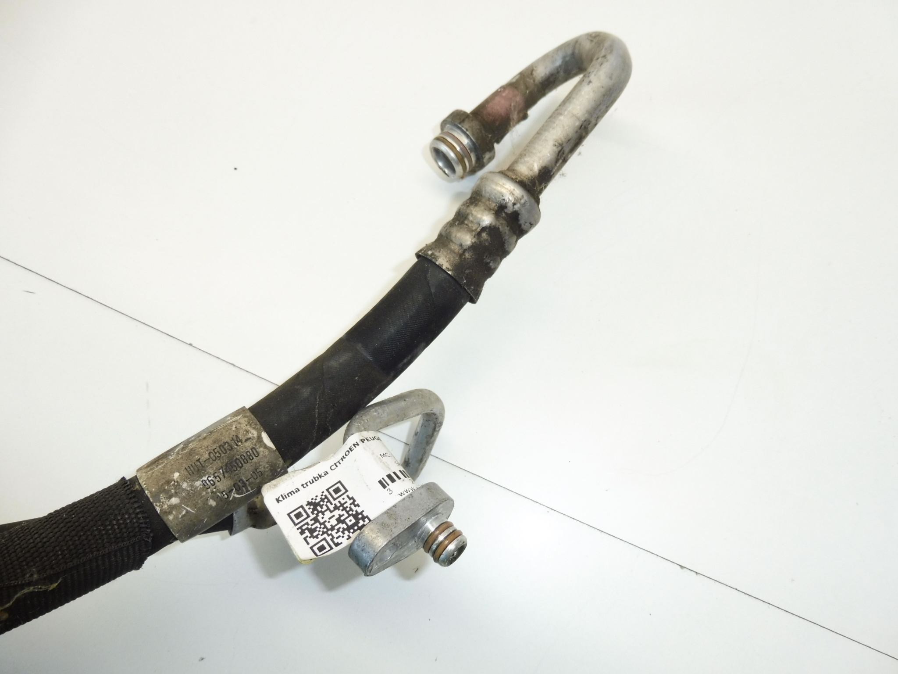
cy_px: 337
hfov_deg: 69.4
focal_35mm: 25
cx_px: 449
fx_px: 649
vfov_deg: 54.9
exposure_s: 1/125
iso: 200
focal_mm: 4.4
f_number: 3.5
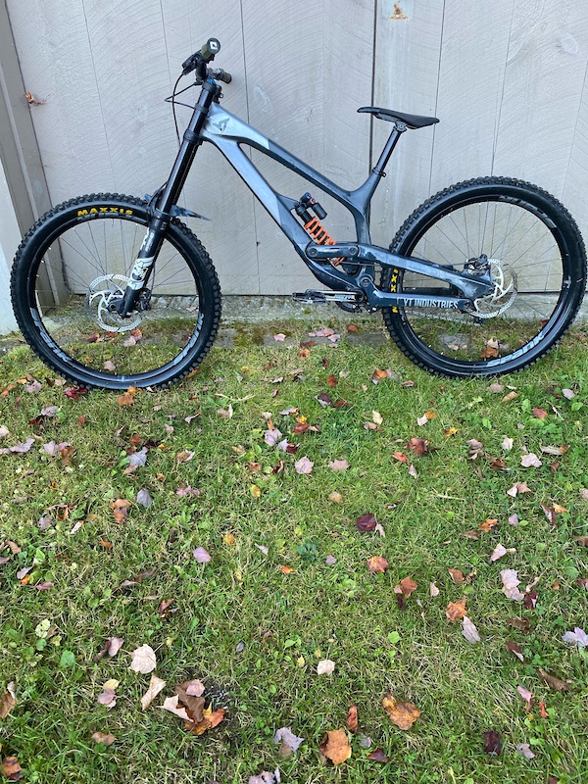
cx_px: 294
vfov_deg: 67.3
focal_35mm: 26
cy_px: 392
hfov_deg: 53.1
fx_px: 589
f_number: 1.8
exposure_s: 1/121
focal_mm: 4.25
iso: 125
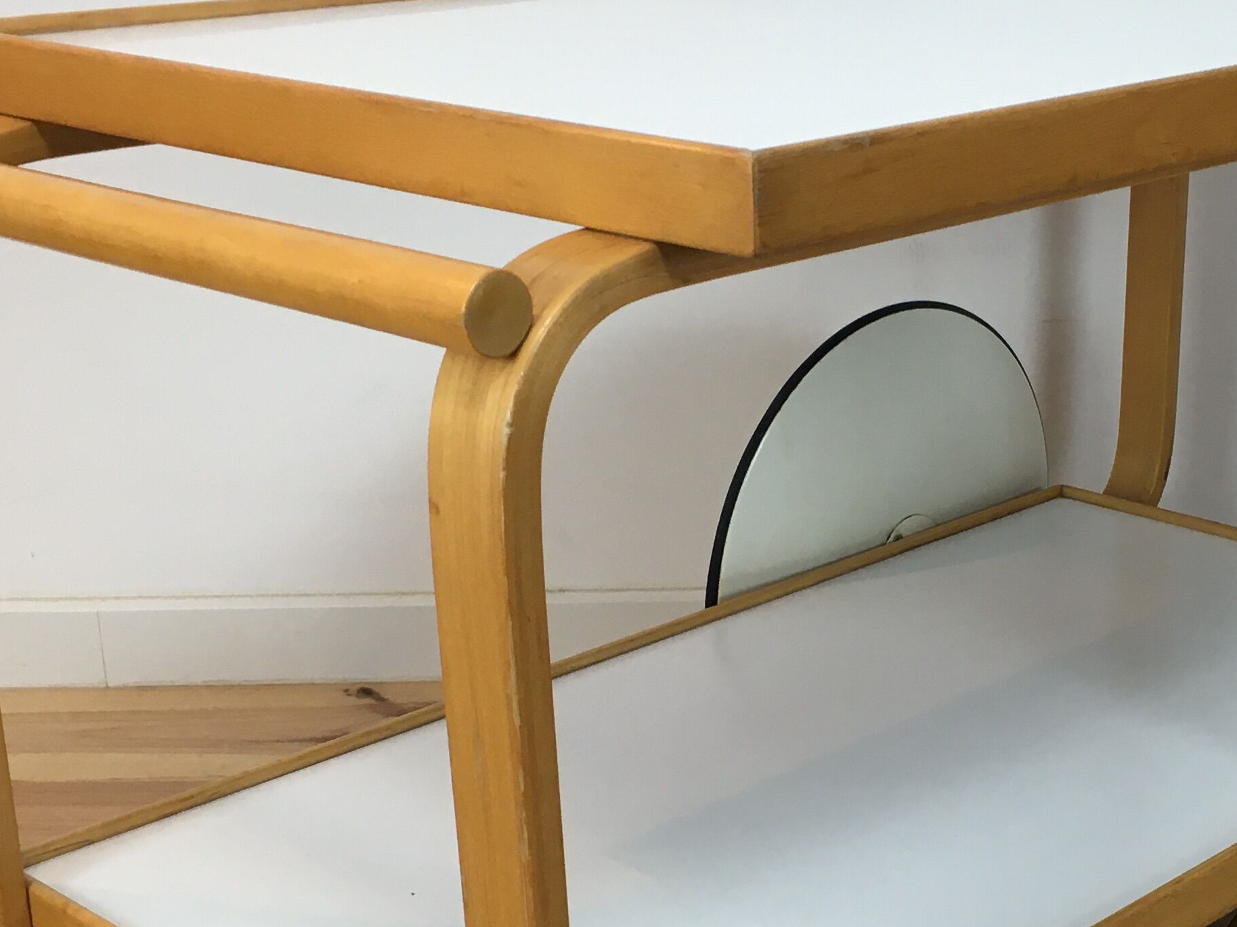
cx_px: 862
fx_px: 2287
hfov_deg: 30.0
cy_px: 648
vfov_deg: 22.8
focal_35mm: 64
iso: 32
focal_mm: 4.15
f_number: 2.2
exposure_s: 1/33
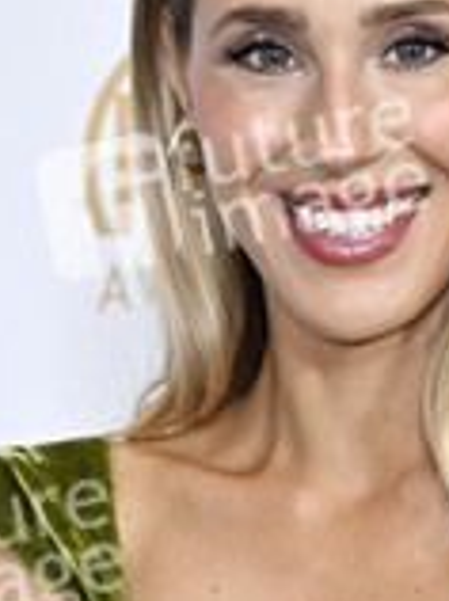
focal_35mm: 375
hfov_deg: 4.0
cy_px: 380
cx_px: 342
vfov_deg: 5.3
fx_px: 6503
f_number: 5.6
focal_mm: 103
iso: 2000
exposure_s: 1/320
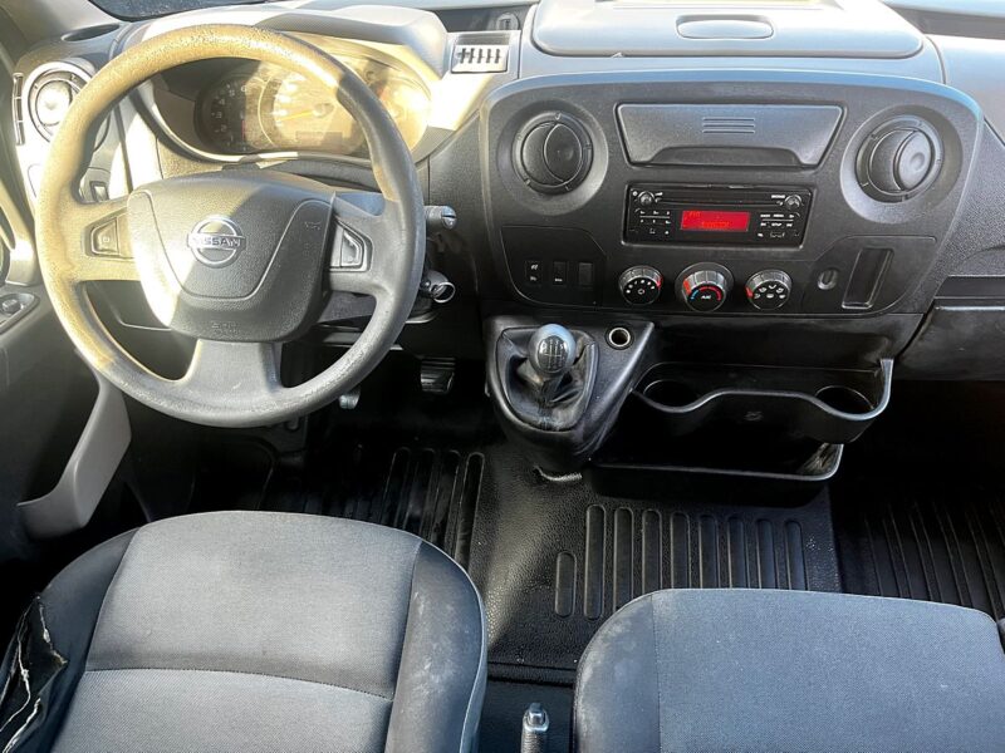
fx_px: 755
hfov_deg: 67.3
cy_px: 376
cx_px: 502
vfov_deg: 53.1
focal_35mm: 26
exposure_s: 1/60
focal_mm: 5.1
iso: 125
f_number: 1.6
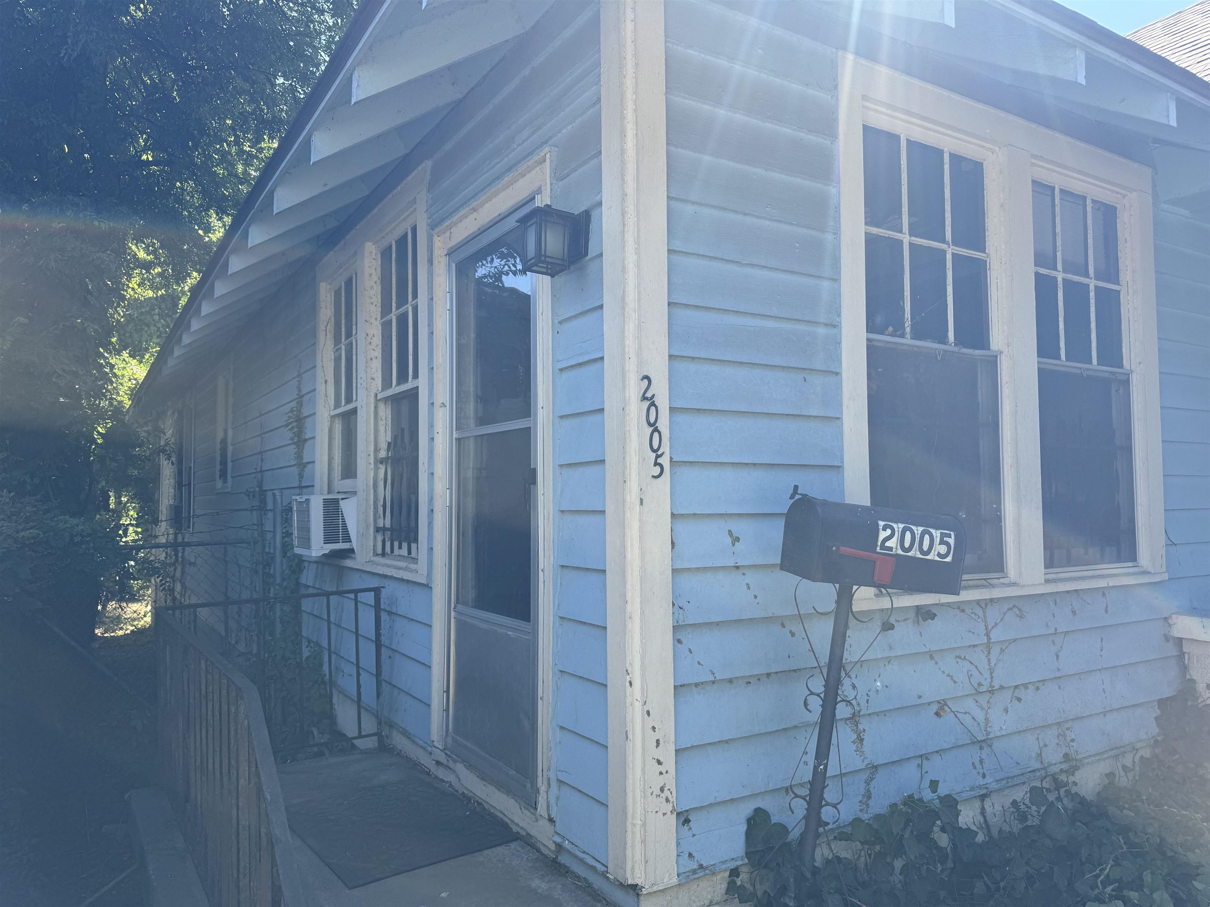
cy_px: 454
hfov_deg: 71.6
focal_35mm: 24
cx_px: 605
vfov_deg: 56.8
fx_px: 839
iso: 80
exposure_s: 1/1193
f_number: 1.78
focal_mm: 6.76
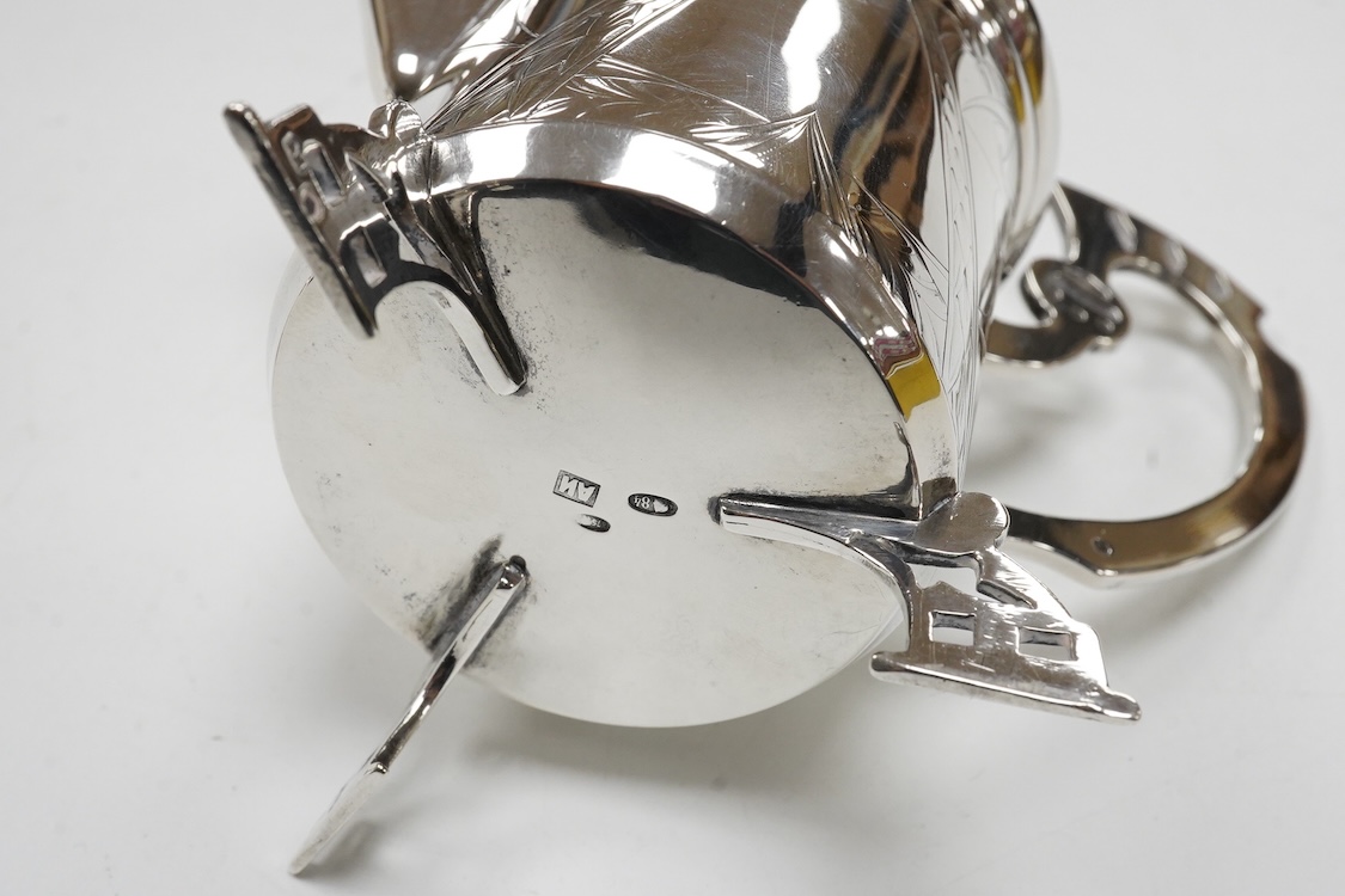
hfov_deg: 43.6
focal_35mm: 45
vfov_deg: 29.9
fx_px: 1681
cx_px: 672
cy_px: 448
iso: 2500
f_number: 20
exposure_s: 1/100
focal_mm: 30
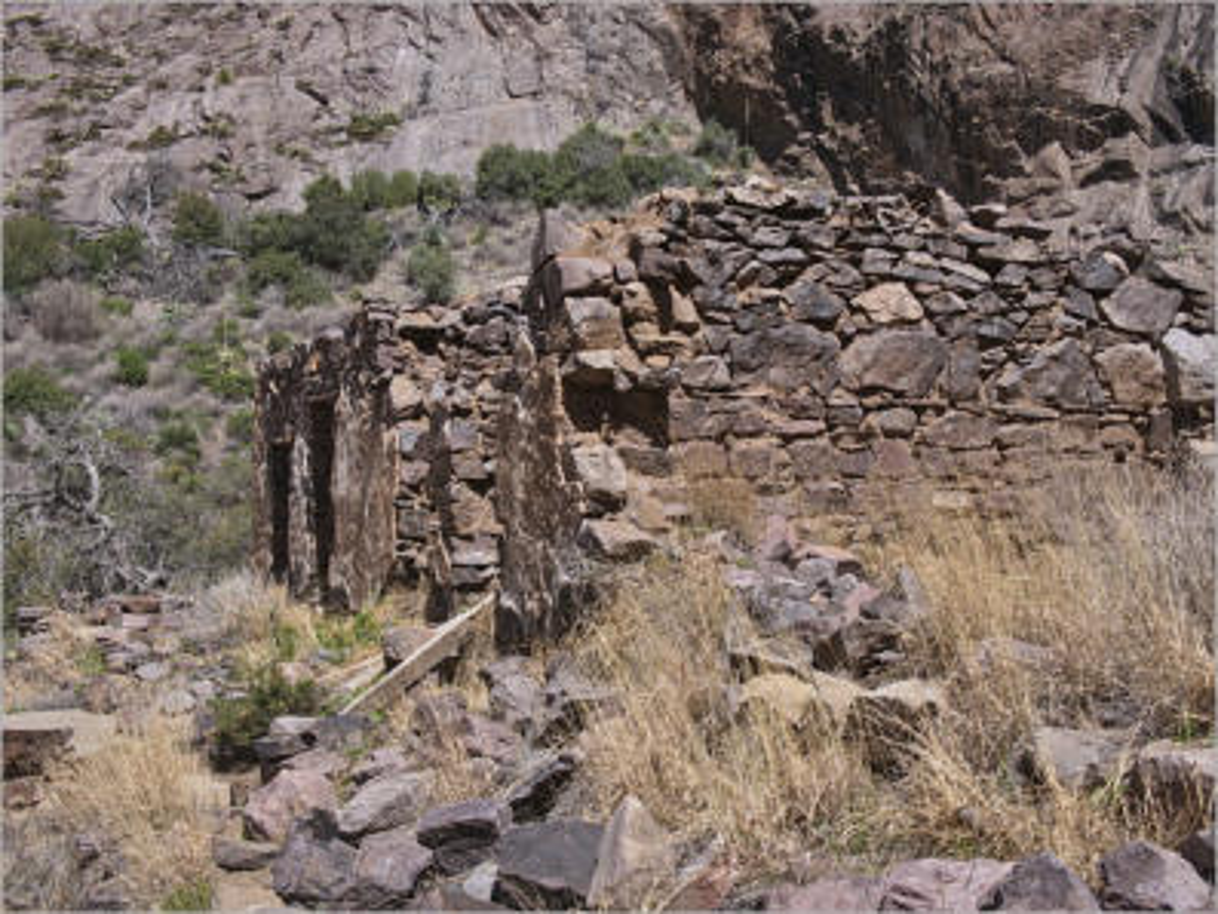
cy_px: 457
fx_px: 1549
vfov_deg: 32.9
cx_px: 609
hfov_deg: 42.9
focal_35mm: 44
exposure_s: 1/400
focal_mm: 22
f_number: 9
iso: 200
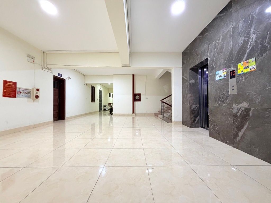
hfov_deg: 102.1
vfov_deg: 85.7
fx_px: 110
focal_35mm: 14
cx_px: 136
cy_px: 102
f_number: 2.2
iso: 320
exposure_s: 1/50
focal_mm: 2.22
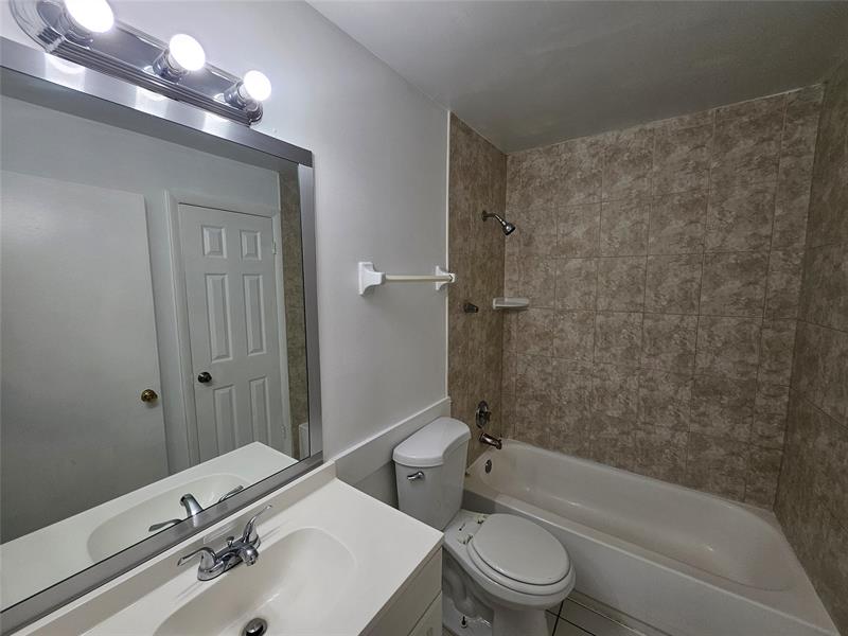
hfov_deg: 106.2
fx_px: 318
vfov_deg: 89.9
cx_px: 424
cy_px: 318
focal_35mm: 13
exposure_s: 1/120
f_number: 2.2
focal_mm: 1.74
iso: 40
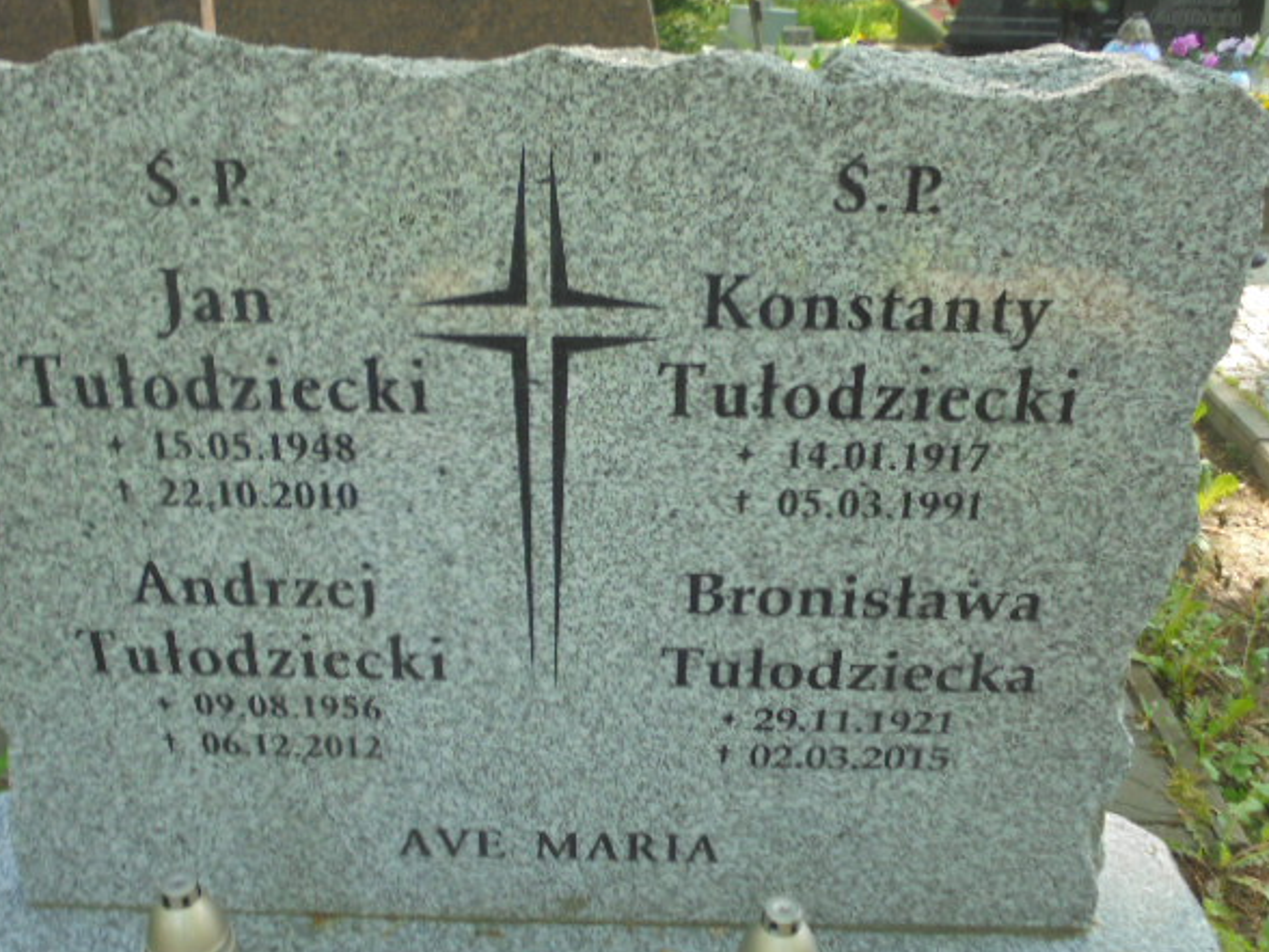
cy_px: 475
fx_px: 1356
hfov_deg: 50.1
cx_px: 591
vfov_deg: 38.7
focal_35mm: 37
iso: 100
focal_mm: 6.1
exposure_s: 1/60
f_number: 4
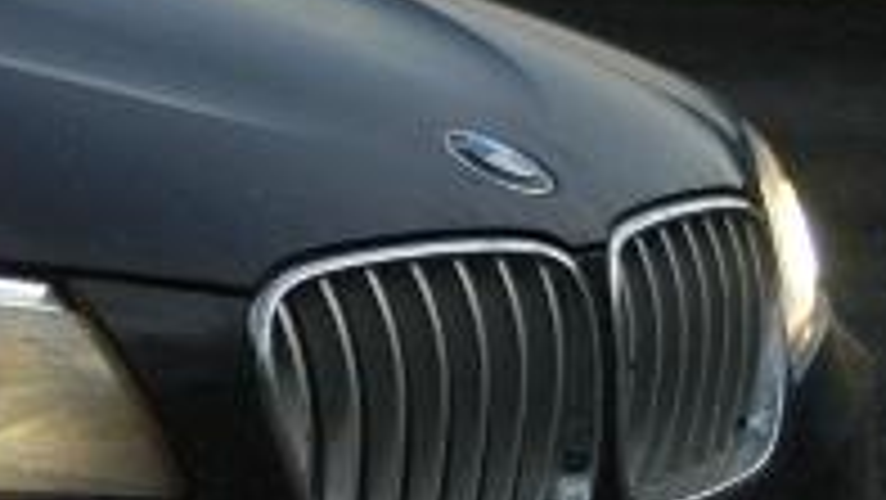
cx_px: 171
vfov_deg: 6.0
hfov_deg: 10.7
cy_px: -83
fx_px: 4724
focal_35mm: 201
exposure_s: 1/100
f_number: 3
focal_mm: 60
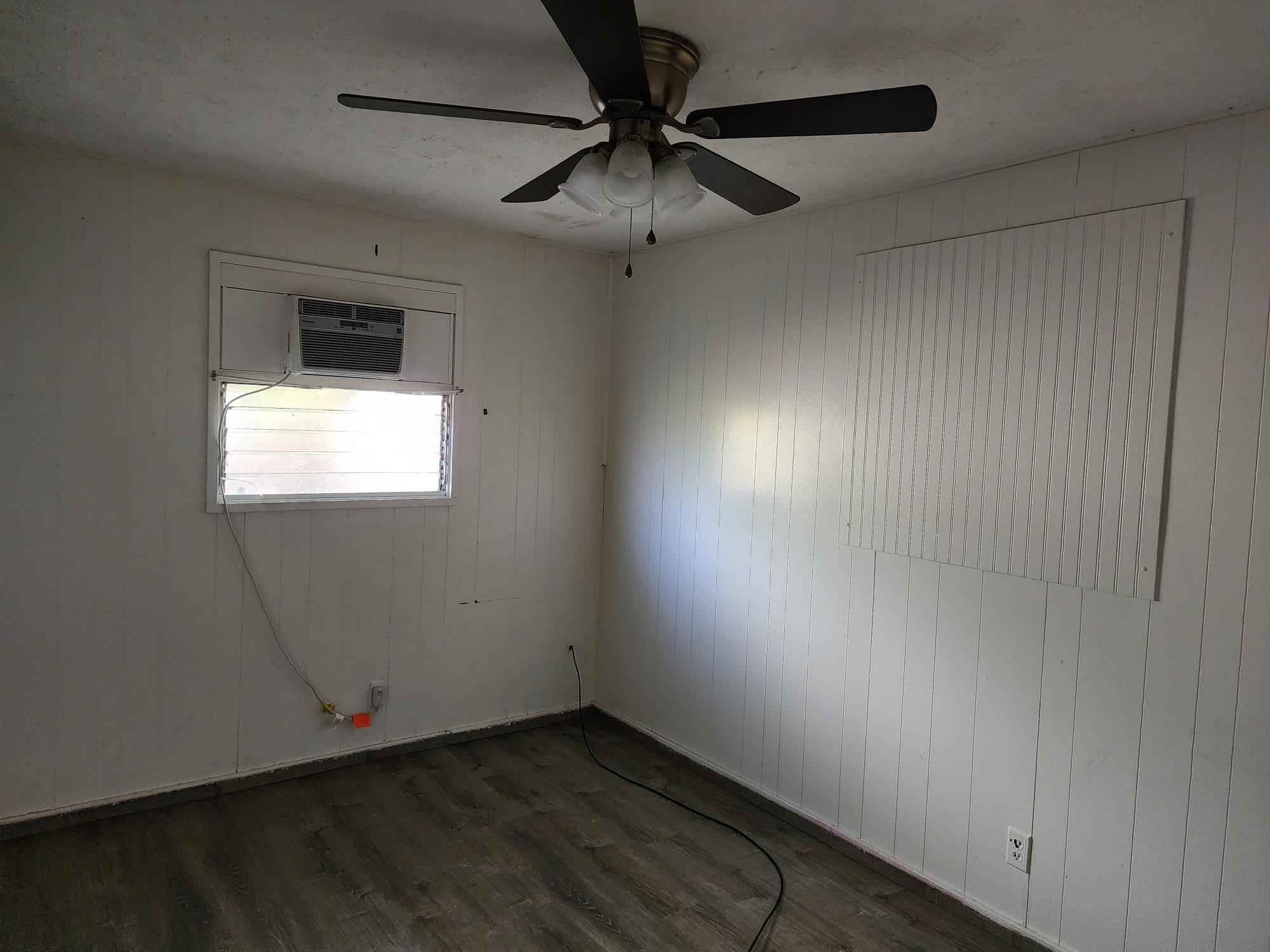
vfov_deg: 58.9
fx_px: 844
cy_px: 476
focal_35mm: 23
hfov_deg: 73.9
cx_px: 635
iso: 800
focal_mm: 6.4
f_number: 1.8
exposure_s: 1/120
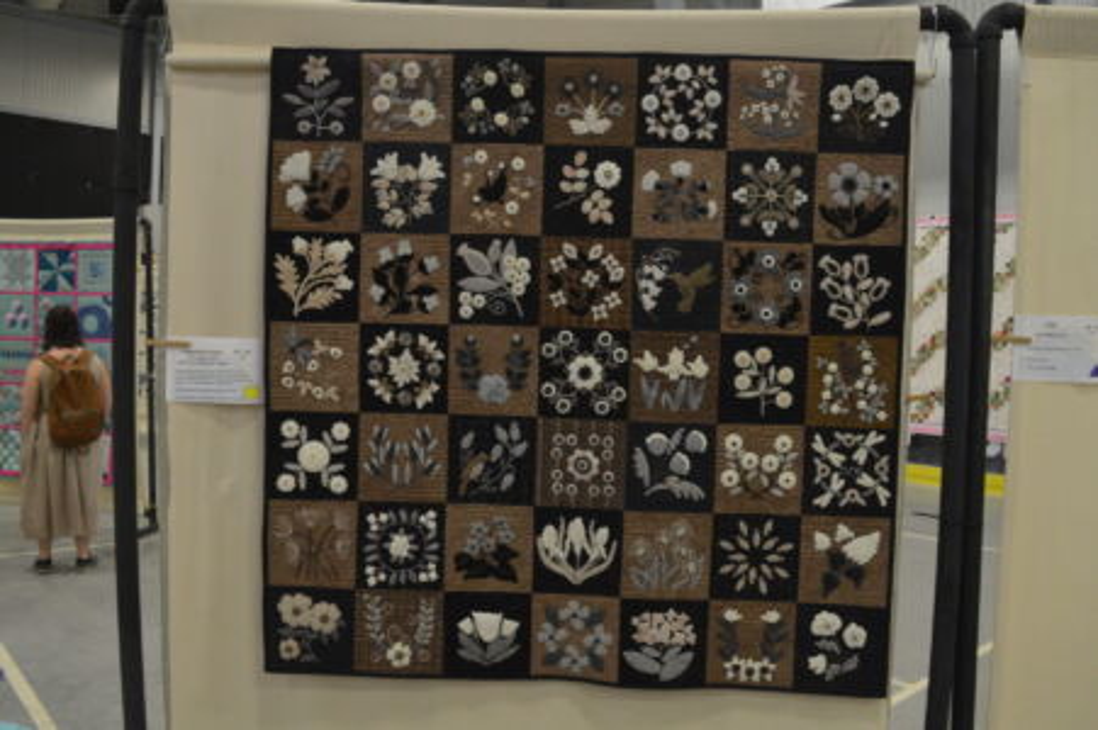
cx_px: 549
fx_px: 823
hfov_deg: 67.4
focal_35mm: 27
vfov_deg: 47.9
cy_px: 365
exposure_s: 1/30
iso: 1100
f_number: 6.3
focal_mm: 18
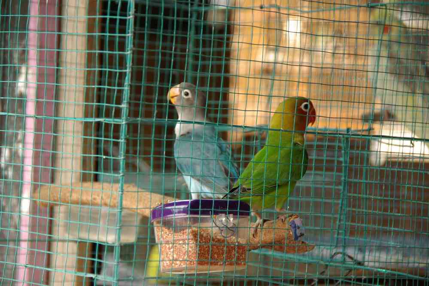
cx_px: 214
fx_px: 2145
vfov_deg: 7.6
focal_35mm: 180
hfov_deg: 11.4
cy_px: 143
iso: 400
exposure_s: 1/125
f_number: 5.6
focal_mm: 120
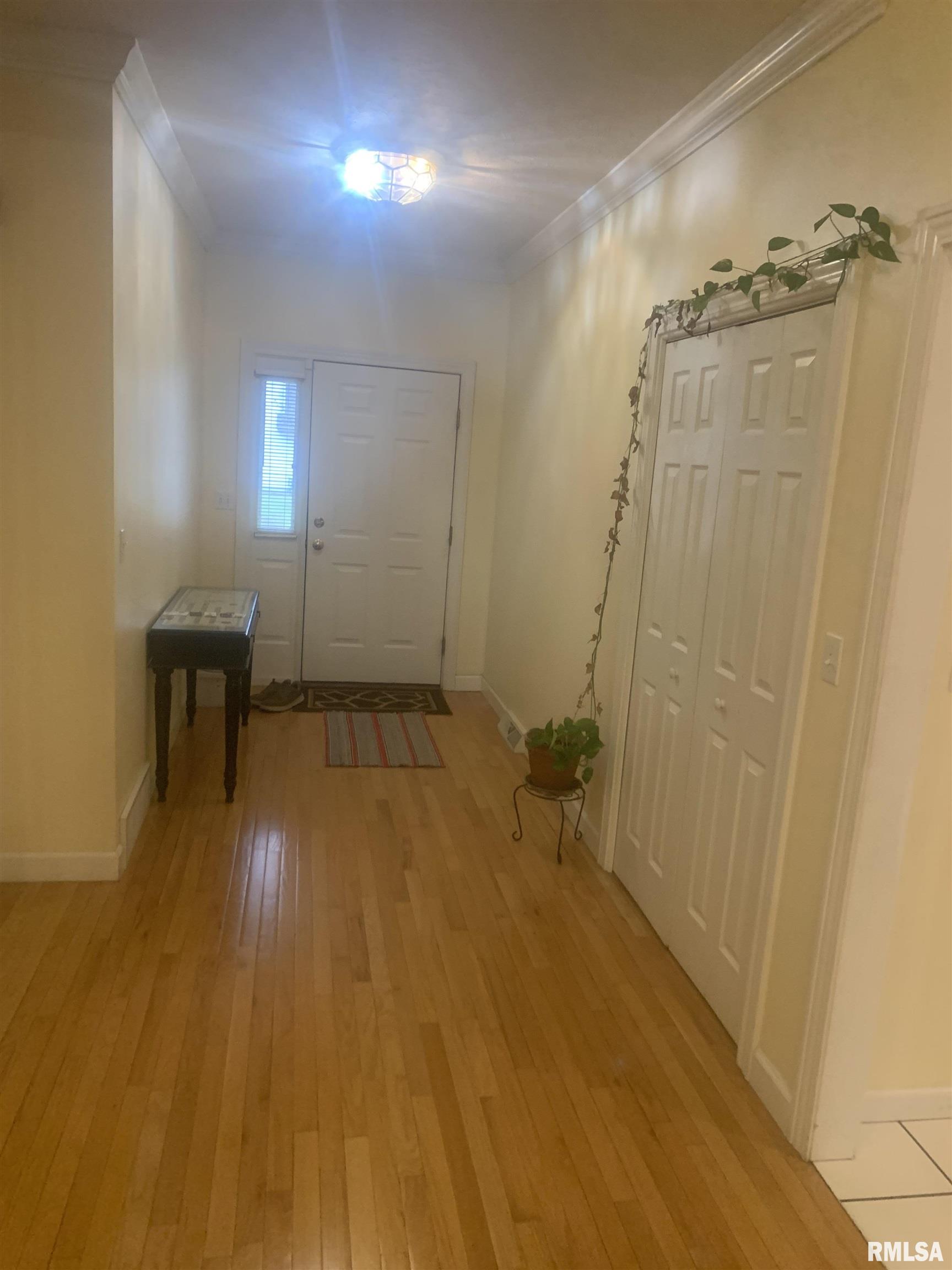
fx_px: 953
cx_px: 476
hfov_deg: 53.1
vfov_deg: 67.3
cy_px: 635
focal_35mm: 26
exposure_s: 1/60
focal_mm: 4.25
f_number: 1.8
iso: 250
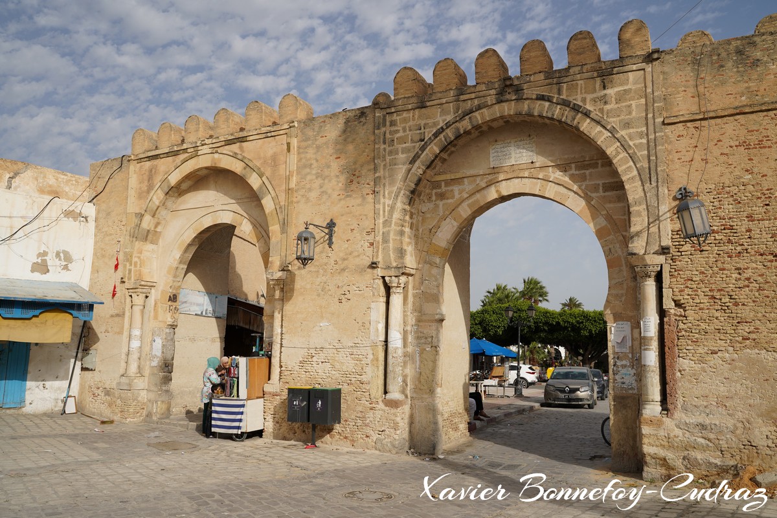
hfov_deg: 63.7
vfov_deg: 45.0
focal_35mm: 29
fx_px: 626
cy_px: 259
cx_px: 388
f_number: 8
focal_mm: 29
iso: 100
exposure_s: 1/400
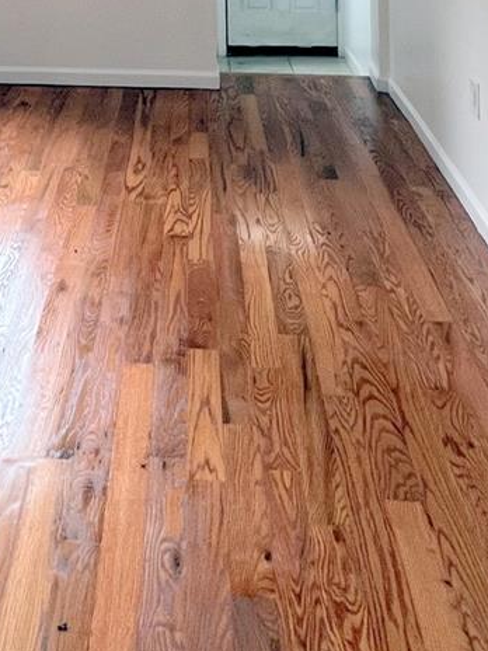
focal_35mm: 43
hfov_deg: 32.9
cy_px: -194
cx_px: 121
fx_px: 808
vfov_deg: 32.8
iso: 100
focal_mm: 1.57
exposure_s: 1/99
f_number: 1.8
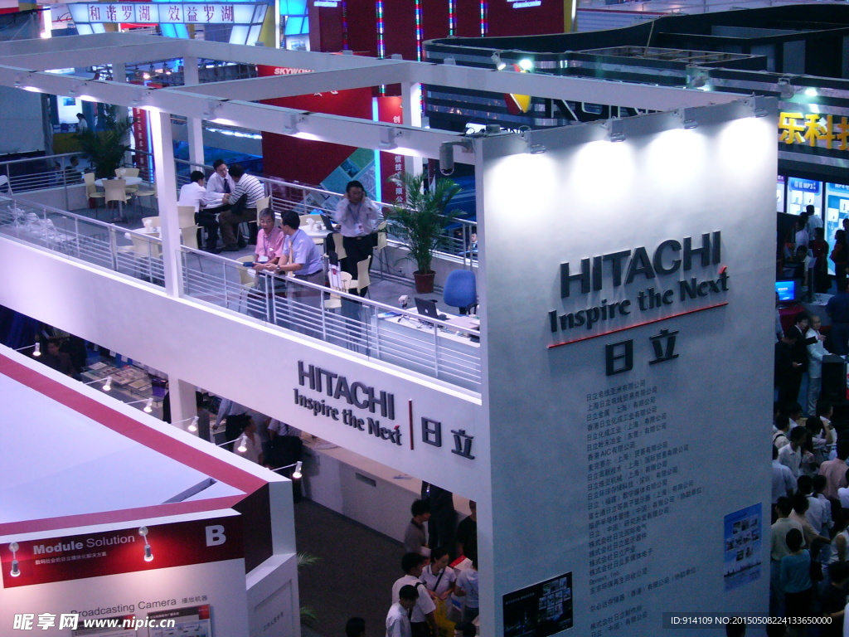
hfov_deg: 27.8
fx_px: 1717
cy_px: 318
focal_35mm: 70
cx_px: 424
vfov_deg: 21.0
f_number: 4
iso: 200
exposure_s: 1/30
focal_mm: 11.6
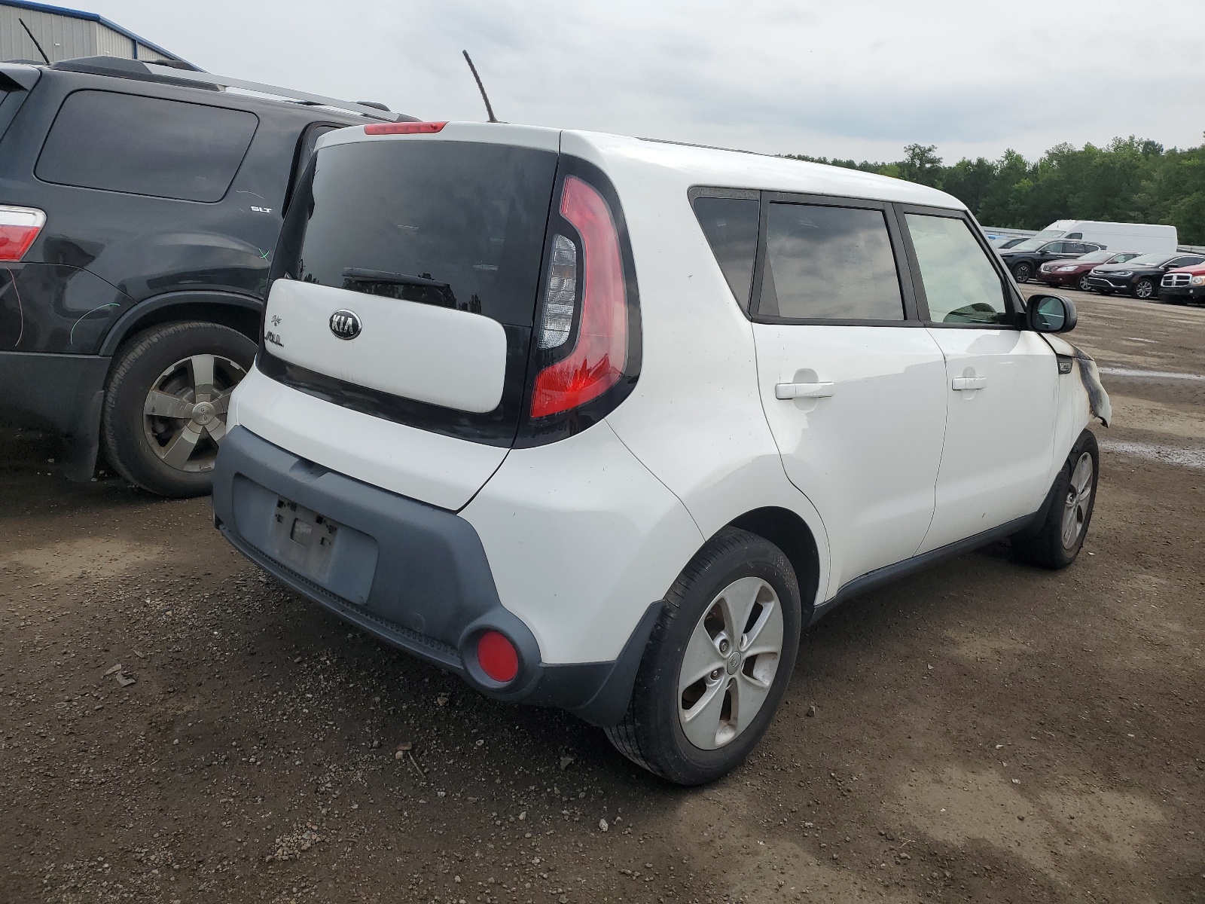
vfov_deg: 53.1
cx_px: 602
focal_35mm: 26
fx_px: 905
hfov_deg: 67.3
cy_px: 452
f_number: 1.5
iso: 50
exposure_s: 1/2000
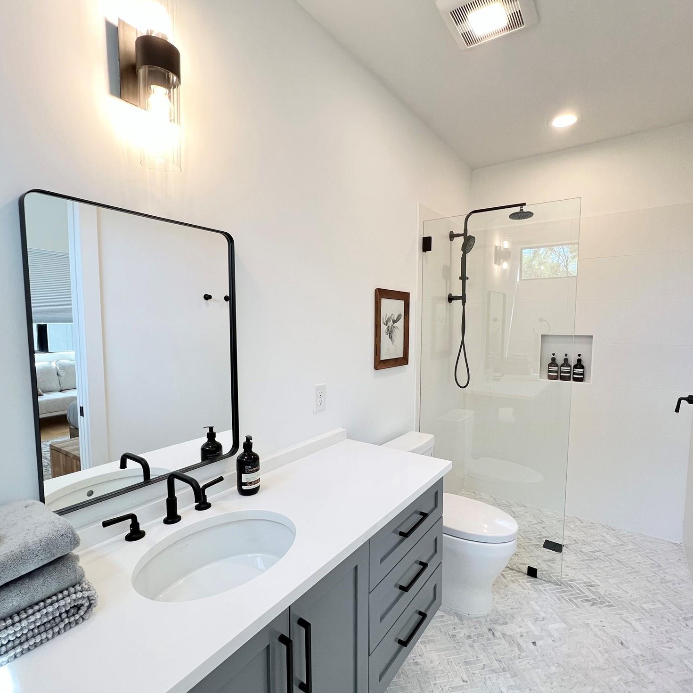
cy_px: 354
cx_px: 360
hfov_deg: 87.4
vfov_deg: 87.4
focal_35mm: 16
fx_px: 362
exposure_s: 1/120
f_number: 1.8
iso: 200
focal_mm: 1.57
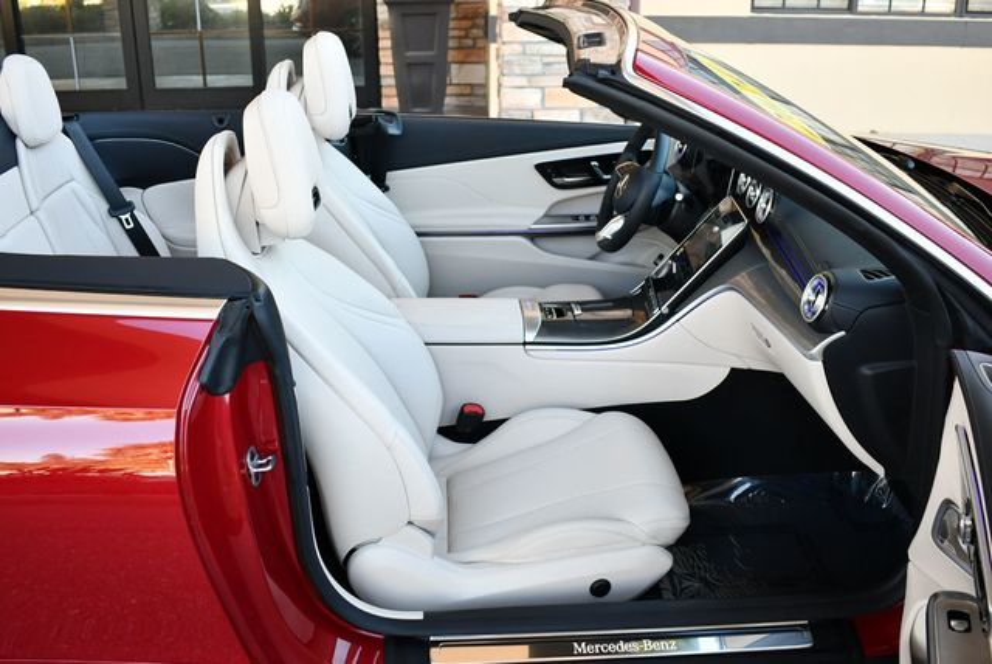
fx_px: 993
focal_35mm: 36
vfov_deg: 36.9
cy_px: 332
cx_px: 496
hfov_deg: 53.1
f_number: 3.5
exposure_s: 1/250
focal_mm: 18
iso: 450
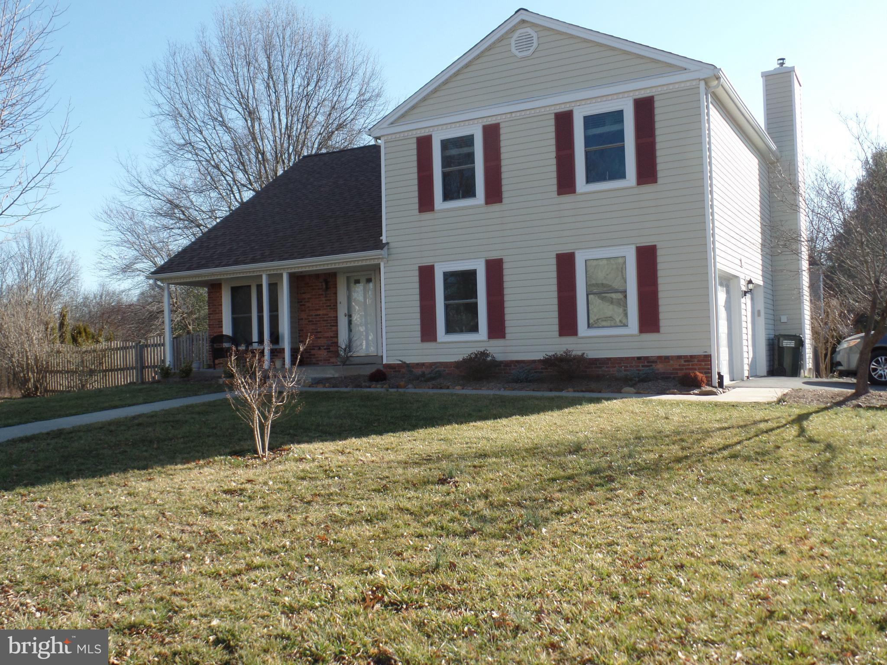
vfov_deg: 40.7
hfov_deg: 52.6
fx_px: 897
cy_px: 332
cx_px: 444
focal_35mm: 35
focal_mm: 6.2
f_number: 3.4
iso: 80
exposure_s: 1/500
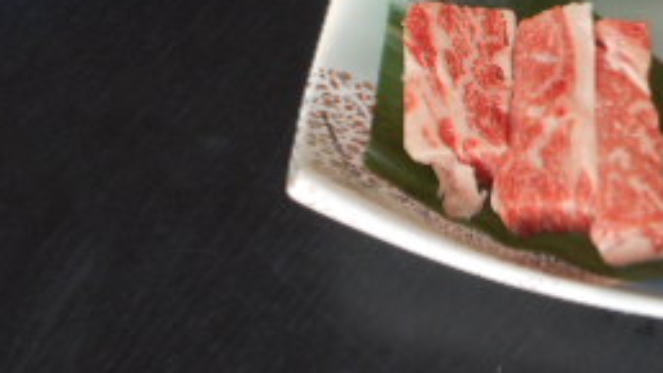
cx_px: 604
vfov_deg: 6.7
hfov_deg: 11.8
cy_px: 26
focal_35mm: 181
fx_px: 3181
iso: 200
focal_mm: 12
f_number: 5.3
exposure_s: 1/60
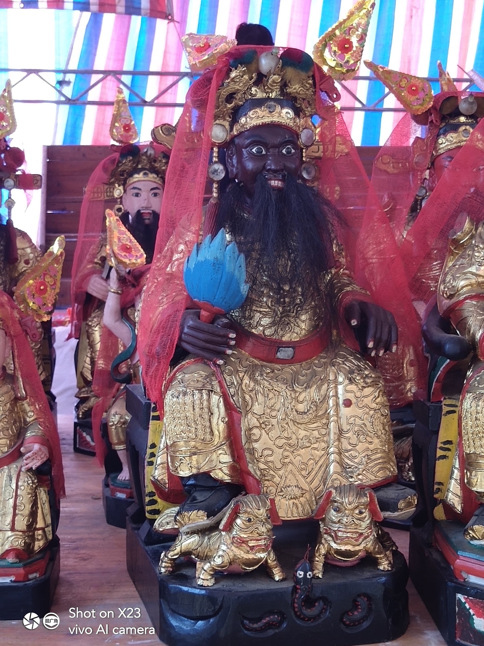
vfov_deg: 29.0
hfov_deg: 21.9
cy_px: 323
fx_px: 1249
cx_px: 242
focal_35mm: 67
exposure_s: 1/133
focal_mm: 4.27
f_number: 1.8
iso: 50
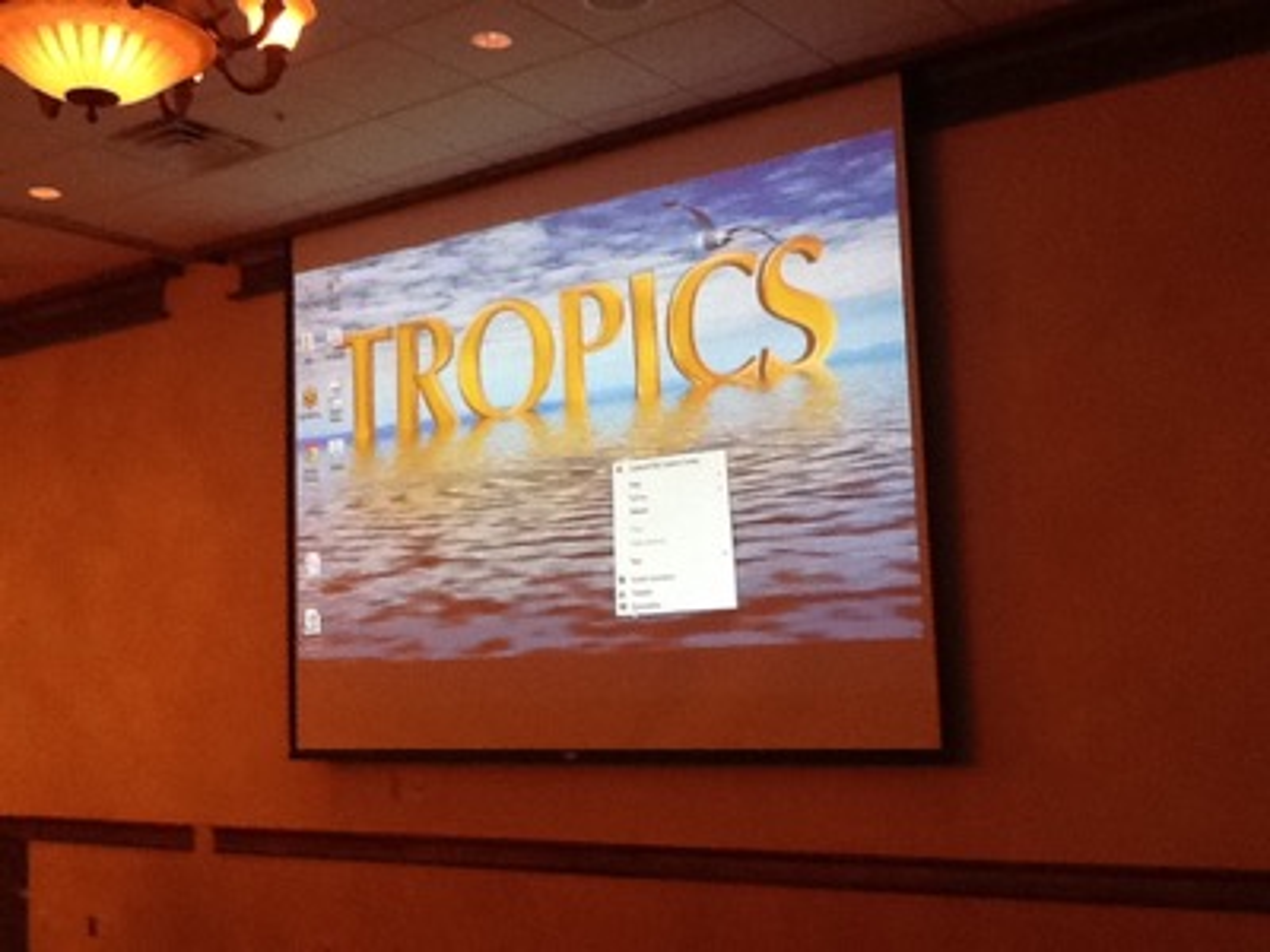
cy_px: 476
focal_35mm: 32
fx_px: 1174
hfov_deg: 56.8
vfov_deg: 44.2
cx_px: 635
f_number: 2.4
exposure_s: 1/30
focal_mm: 2.03
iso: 250
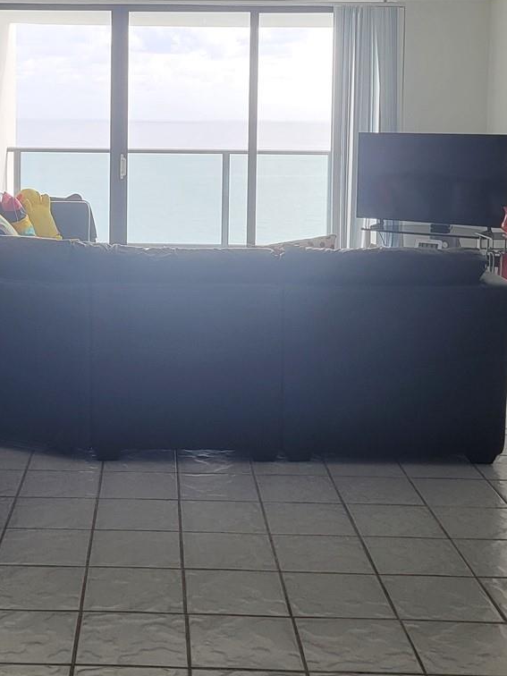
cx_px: 128
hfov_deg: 26.2
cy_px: 211
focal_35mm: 55
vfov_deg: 34.5
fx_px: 1074
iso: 40
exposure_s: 1/167
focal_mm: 5.4
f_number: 1.8
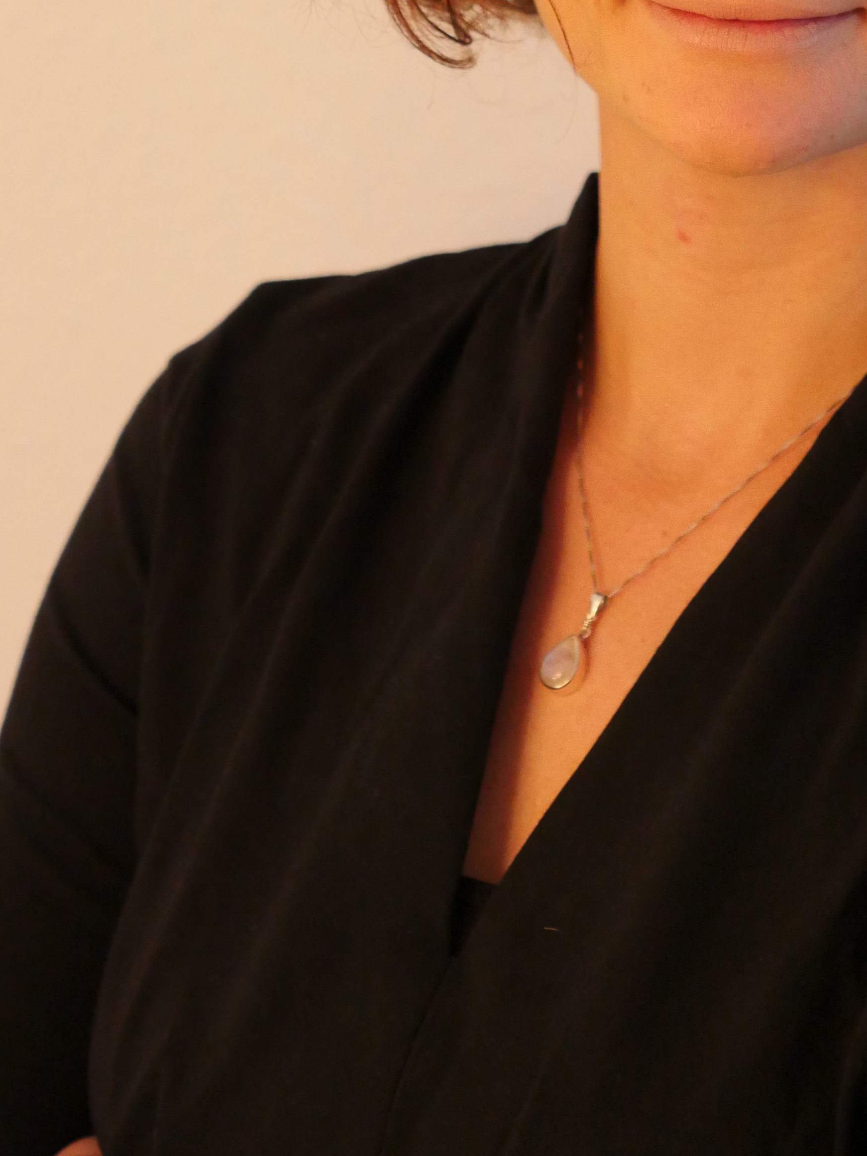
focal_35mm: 127
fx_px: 4240
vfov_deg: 15.4
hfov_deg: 11.6
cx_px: 637
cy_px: 165
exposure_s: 1/80
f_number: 2.8
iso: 2000
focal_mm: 32
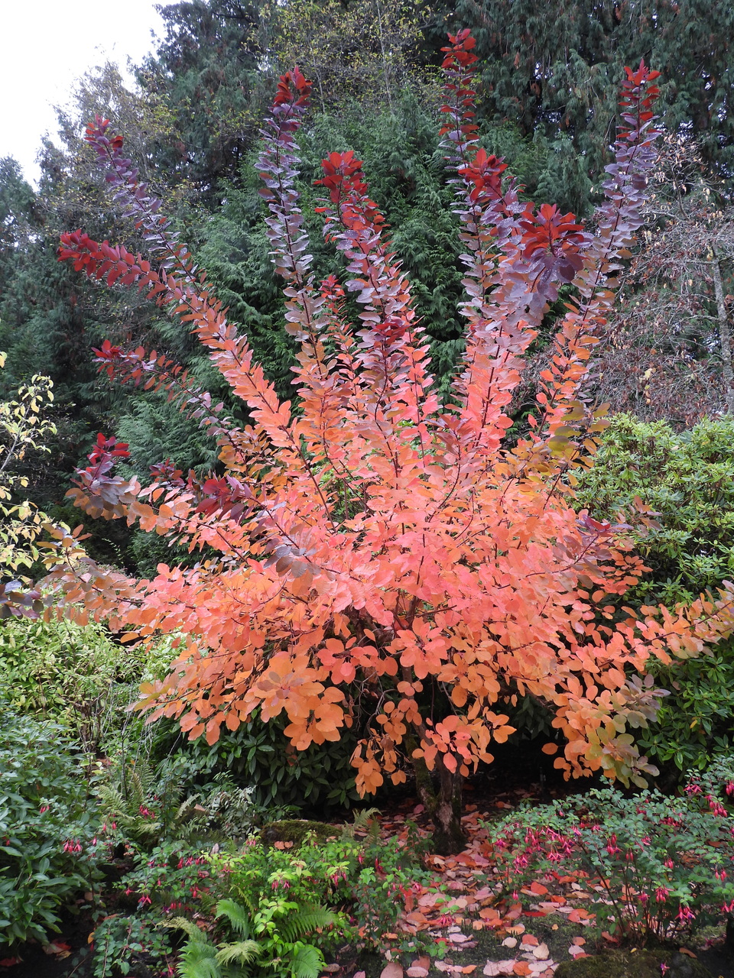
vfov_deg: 60.0
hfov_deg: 46.8
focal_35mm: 30
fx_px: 848
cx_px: 367
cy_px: 489
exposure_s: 1/30
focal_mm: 5.4
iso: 100
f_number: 3.2
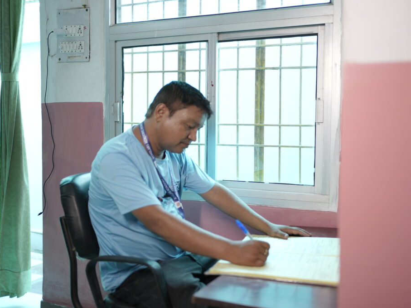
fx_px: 451
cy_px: 154
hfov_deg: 48.9
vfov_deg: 37.7
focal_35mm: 38
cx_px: 222
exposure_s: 1/100
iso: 320
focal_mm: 35
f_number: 1.8
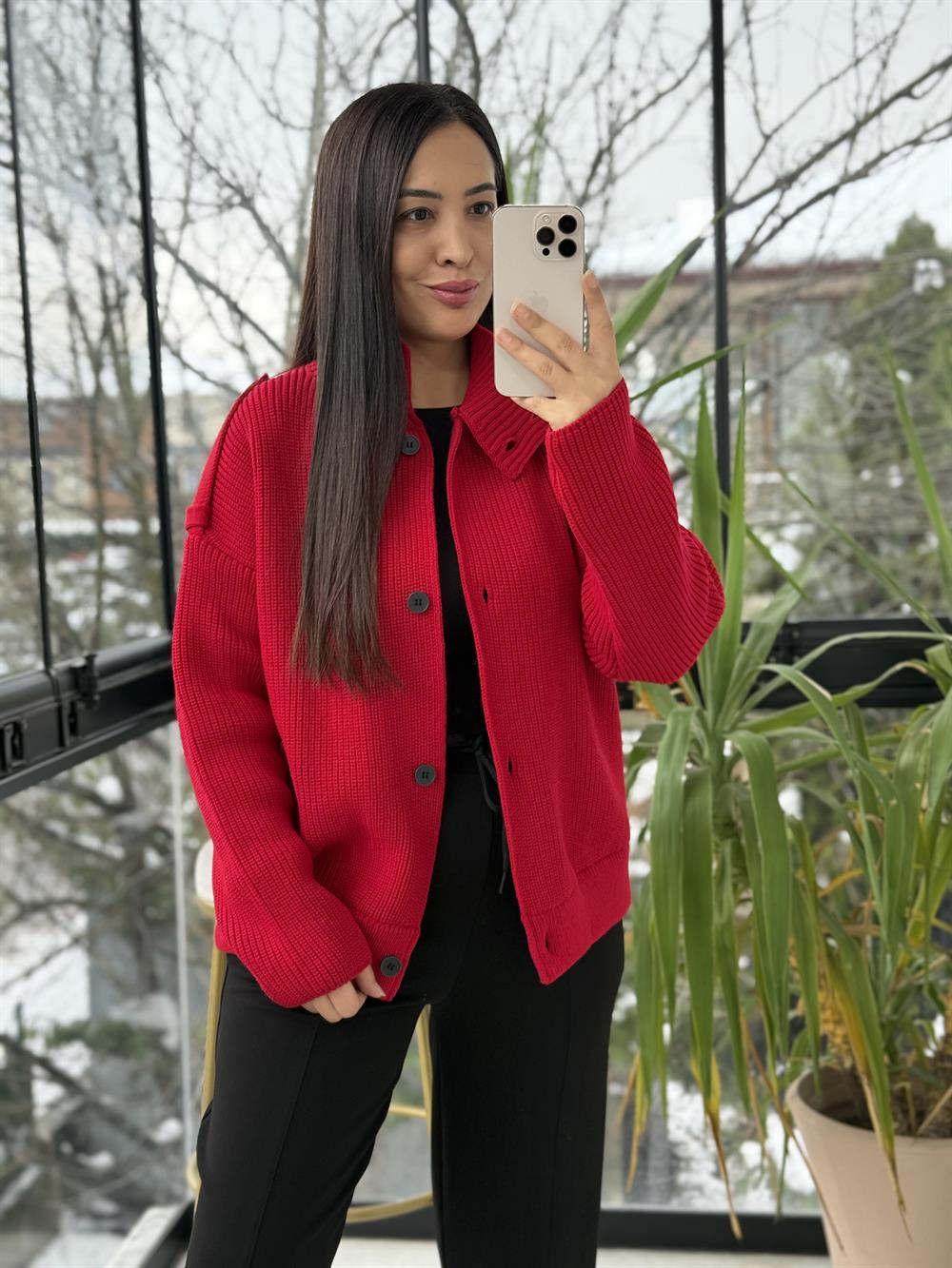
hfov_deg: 30.3
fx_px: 1760
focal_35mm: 48
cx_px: 476
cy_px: 634
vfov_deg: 39.7
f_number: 1.78
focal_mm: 6.76
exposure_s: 1/236
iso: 100
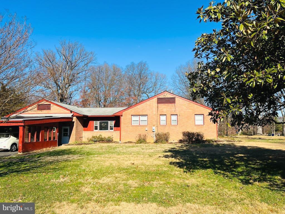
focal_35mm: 26
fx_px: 214
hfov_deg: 67.3
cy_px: 107
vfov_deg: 53.1
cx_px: 142
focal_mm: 5.7
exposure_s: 1/3831
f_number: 1.5
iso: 50
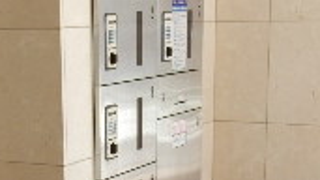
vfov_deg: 11.6
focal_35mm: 102
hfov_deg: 20.8
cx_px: 84
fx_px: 865
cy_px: 223
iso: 125
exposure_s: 1/30
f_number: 3.7
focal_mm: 4.5
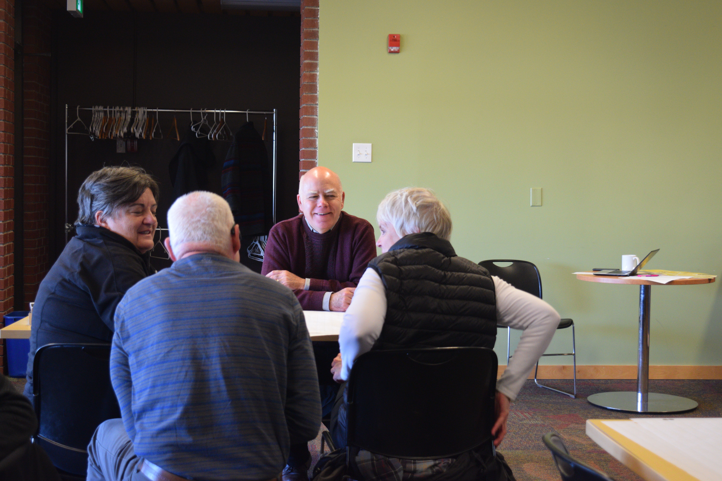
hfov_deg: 35.1
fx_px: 1143
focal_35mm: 57
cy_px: 240
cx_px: 361
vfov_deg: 23.8
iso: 1100
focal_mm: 38
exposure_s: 1/60
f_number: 4.8
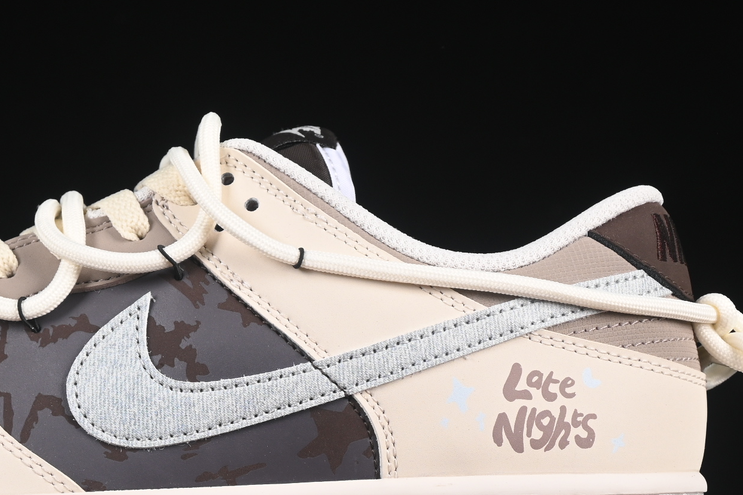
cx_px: 159
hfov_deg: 12.2
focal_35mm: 168
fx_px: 3467
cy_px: 245
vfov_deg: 8.2
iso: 160
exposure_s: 1/80
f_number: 7.1
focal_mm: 50
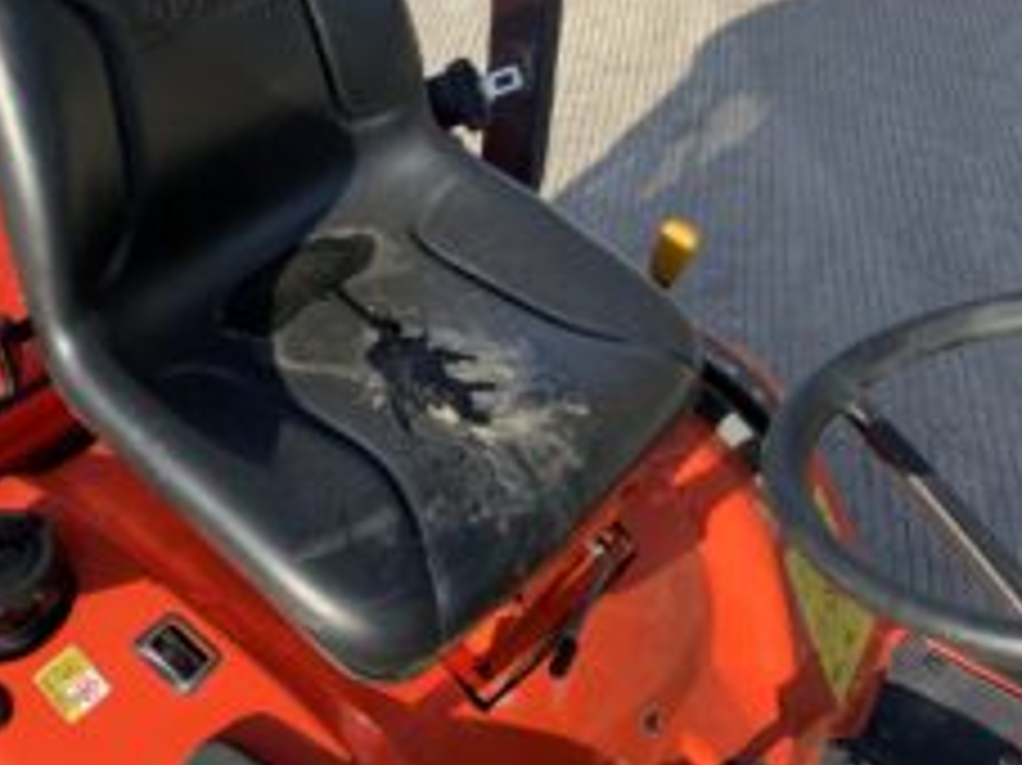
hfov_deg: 41.1
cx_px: 405
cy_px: 266
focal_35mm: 46
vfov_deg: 31.3
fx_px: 1357
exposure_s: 1/781
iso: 16
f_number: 1.8
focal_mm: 3
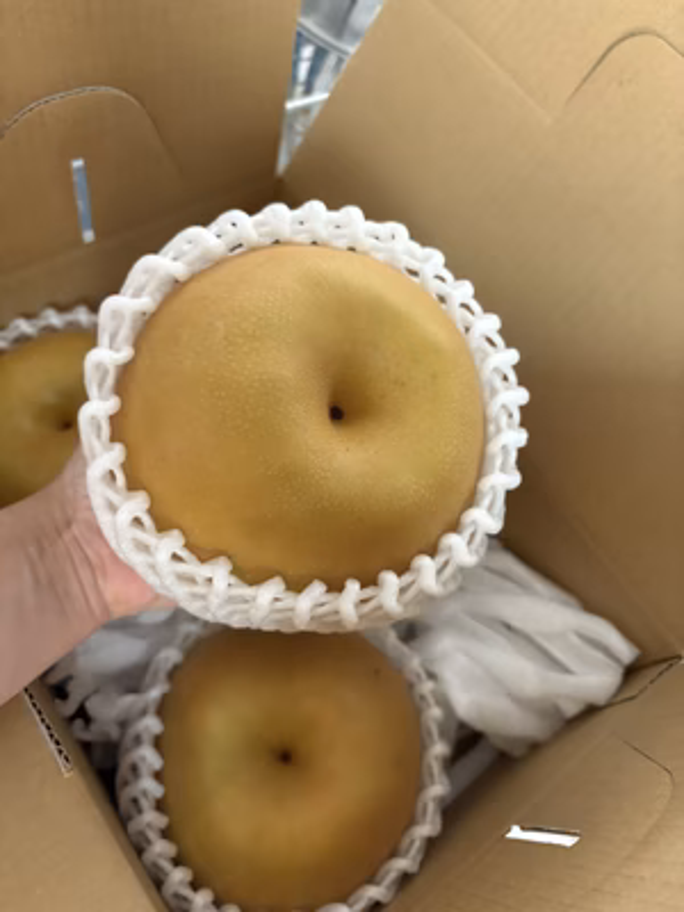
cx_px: 342
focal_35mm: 26
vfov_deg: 67.3
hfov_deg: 53.1
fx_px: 685
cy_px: 456
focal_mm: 5.96
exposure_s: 1/60
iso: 500
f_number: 1.6
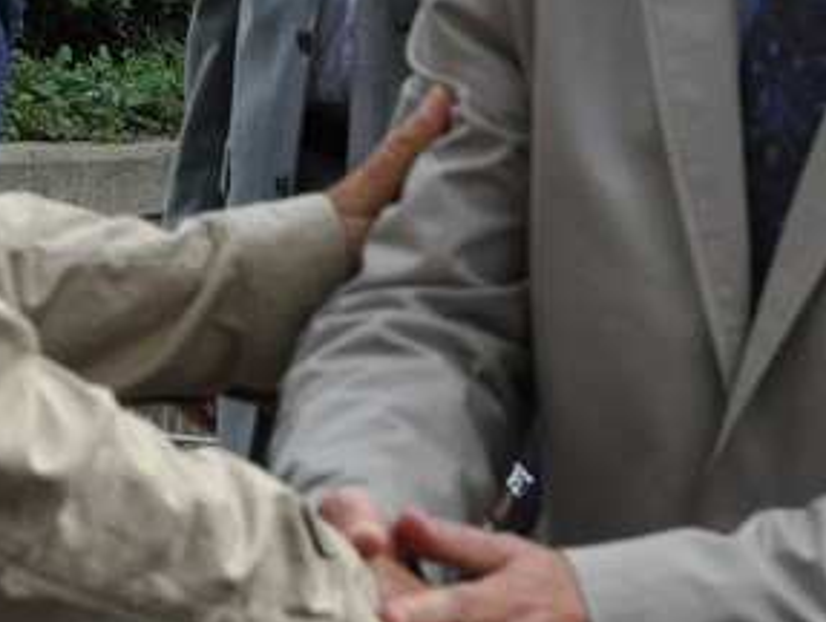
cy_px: 49
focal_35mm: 401
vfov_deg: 3.7
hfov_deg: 4.9
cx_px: 58
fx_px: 9581
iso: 1000
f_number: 13
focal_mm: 80
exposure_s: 1/640
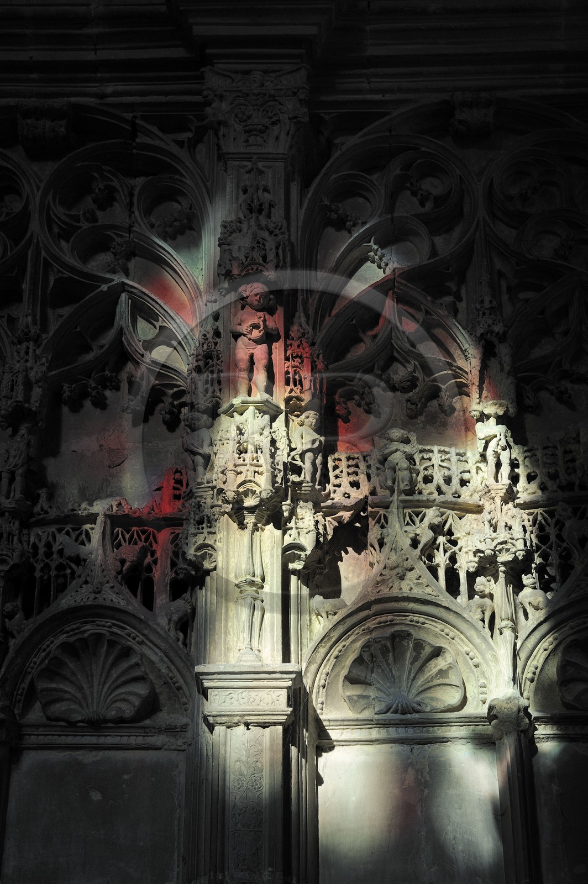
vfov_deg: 33.4
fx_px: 1472
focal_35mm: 60
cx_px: 294
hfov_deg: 22.6
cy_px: 442
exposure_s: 1/125
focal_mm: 60
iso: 800
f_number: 6.3
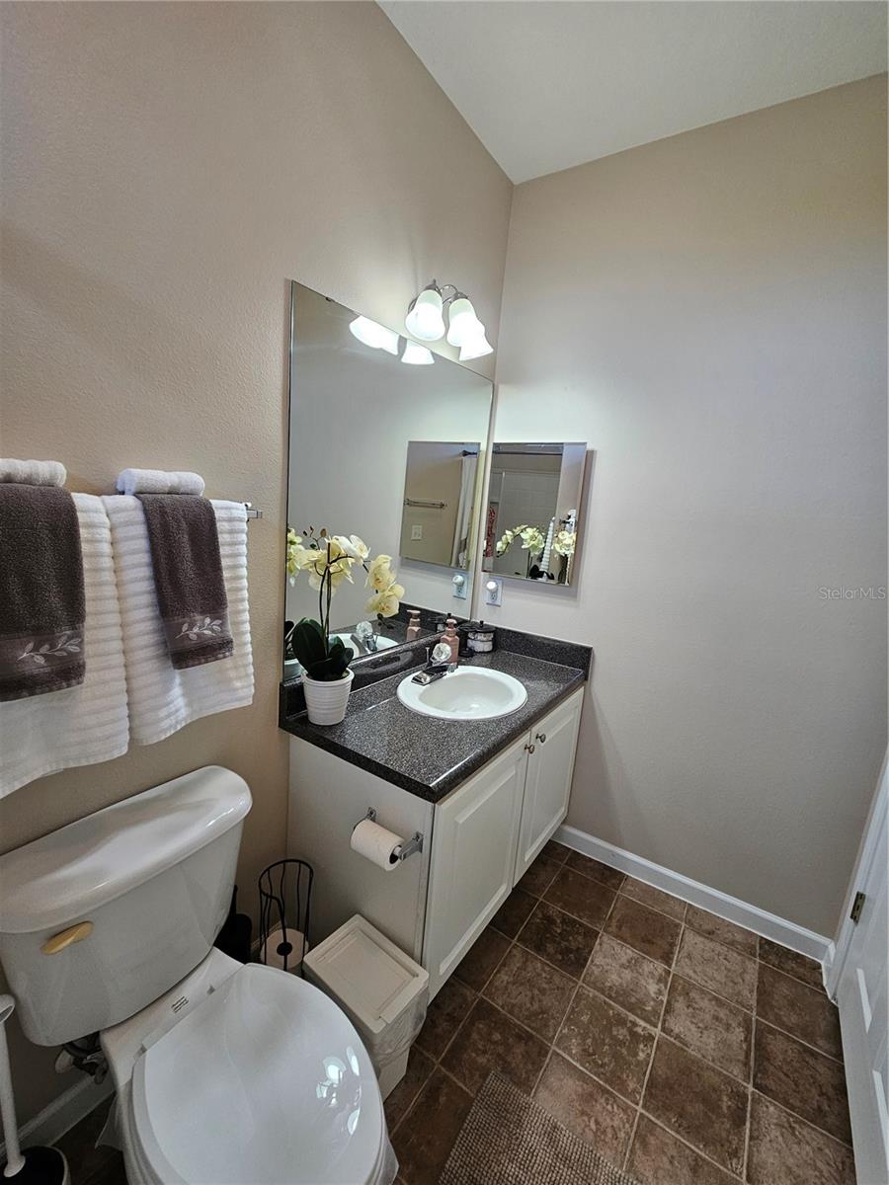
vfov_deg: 106.2
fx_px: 445
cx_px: 444
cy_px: 592
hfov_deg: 89.9
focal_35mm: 13
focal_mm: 2.2
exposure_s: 1/60
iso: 80
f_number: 2.2
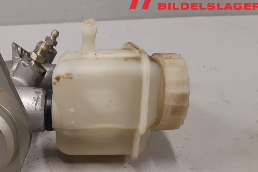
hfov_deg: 40.5
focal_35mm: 46
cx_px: 41
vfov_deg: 28.6
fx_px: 330
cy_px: 138
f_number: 1.7
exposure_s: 1/50
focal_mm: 3.93
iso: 125
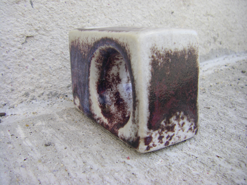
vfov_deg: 37.7
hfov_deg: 49.0
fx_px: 271
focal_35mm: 38
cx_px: 124
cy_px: 92
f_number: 3.5
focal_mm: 6.3
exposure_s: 1/160
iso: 64
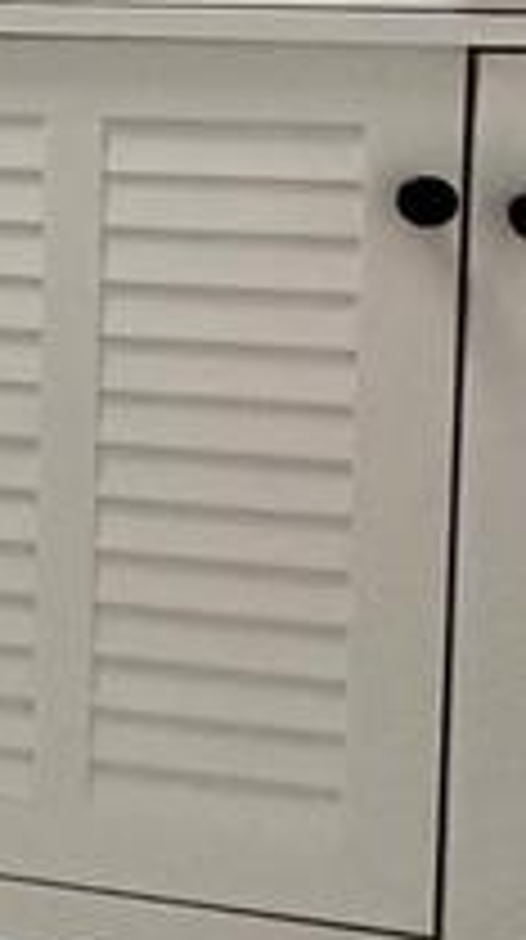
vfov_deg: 25.2
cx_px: -1034
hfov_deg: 10.7
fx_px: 1966
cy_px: -63
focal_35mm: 79
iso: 250
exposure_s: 1/120
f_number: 2.2
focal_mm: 2.22
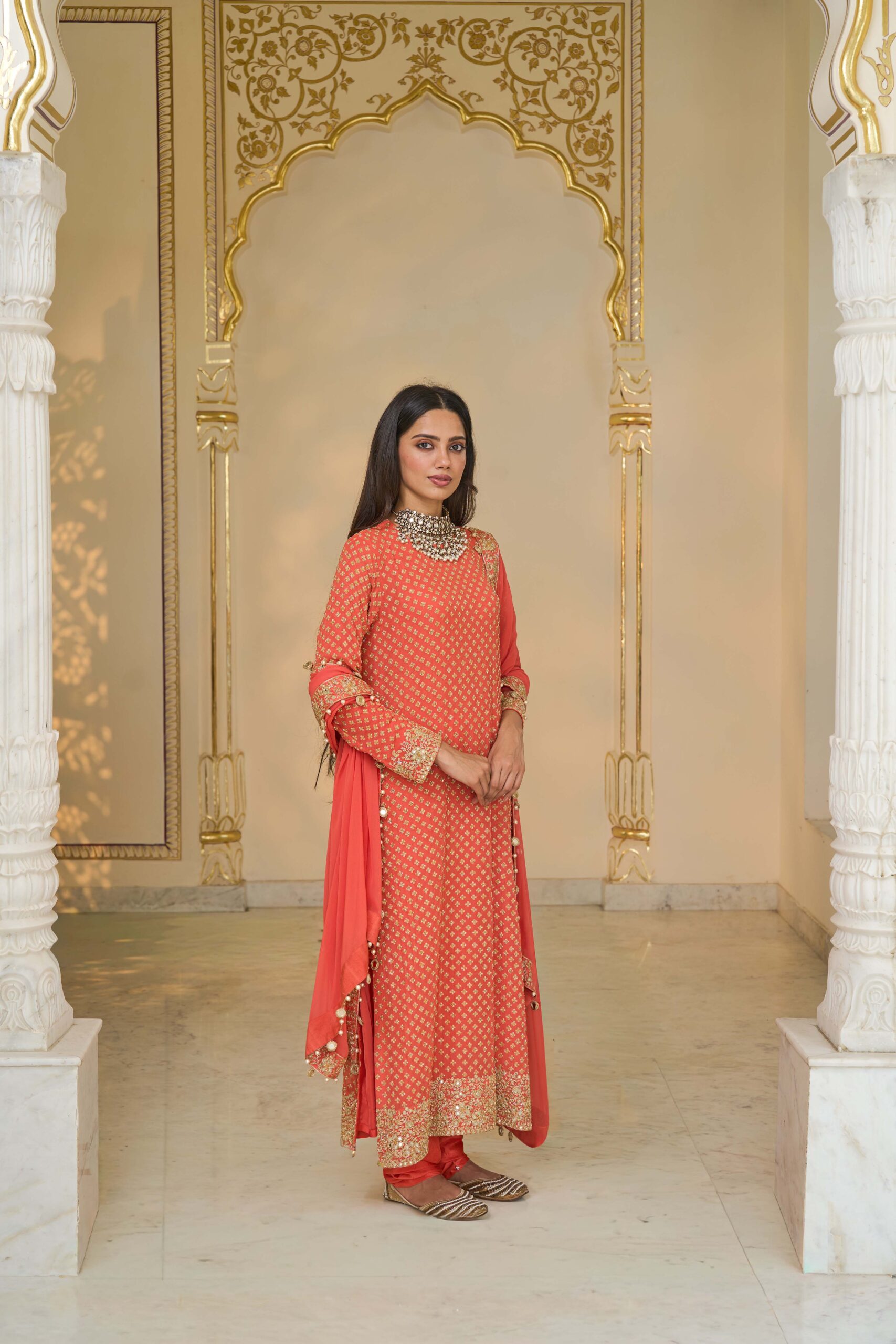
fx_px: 2128
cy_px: 672
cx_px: 448
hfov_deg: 23.8
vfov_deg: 35.1
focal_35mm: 57
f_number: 5.6
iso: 160
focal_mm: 57
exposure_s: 1/125
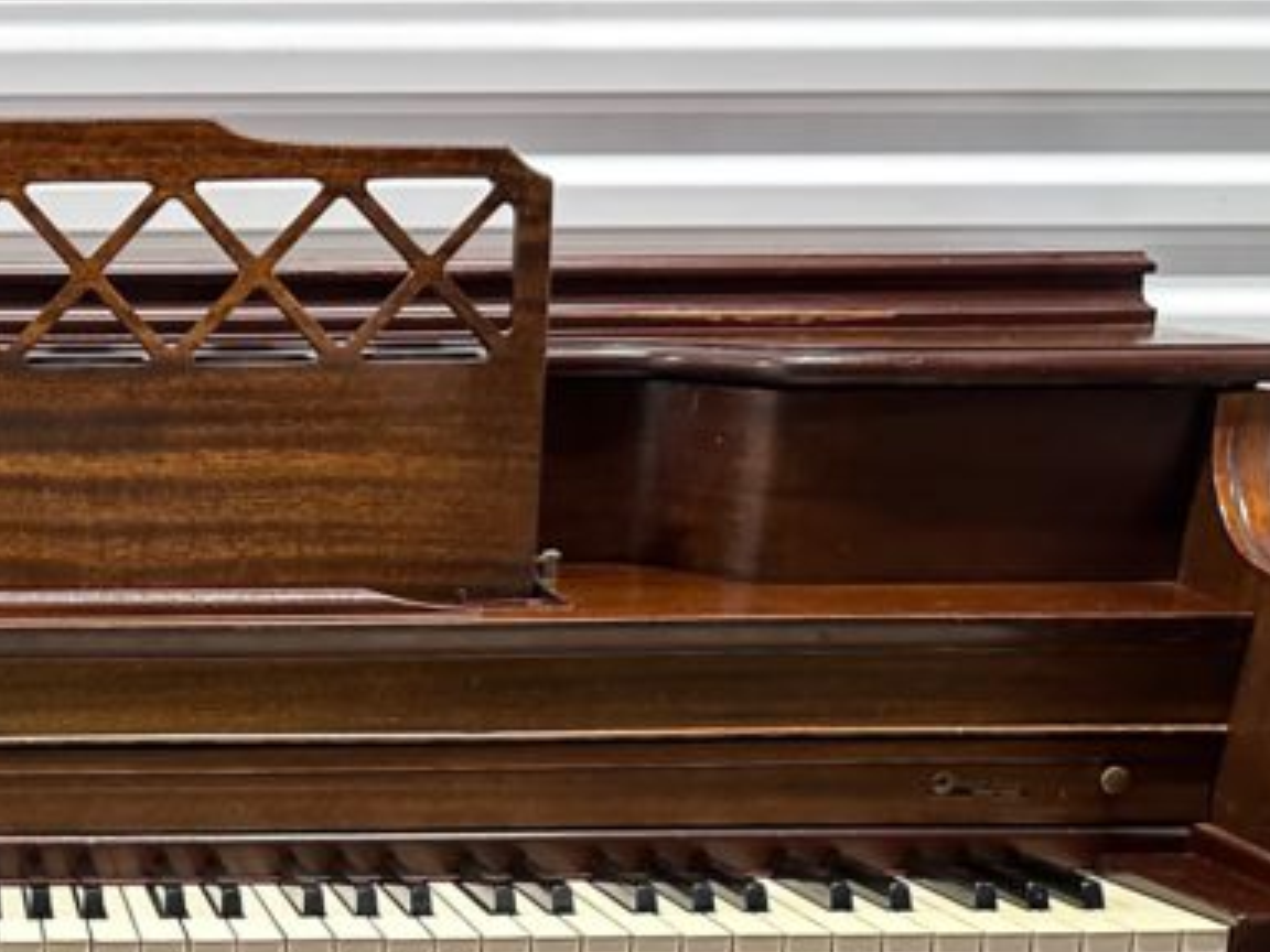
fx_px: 2348
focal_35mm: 64
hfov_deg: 28.0
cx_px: -69
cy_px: 1088
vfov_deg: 21.6
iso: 500
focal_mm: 6.86
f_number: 1.78
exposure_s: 1/60
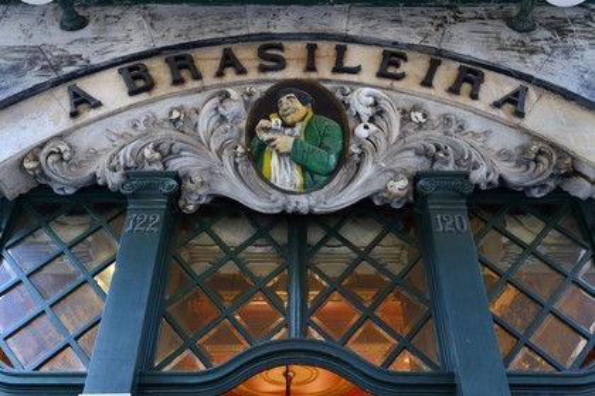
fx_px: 578
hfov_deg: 54.4
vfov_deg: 37.9
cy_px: 198
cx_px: 298
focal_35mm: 35
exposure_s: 1/25
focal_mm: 35
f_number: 6.3
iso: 1600
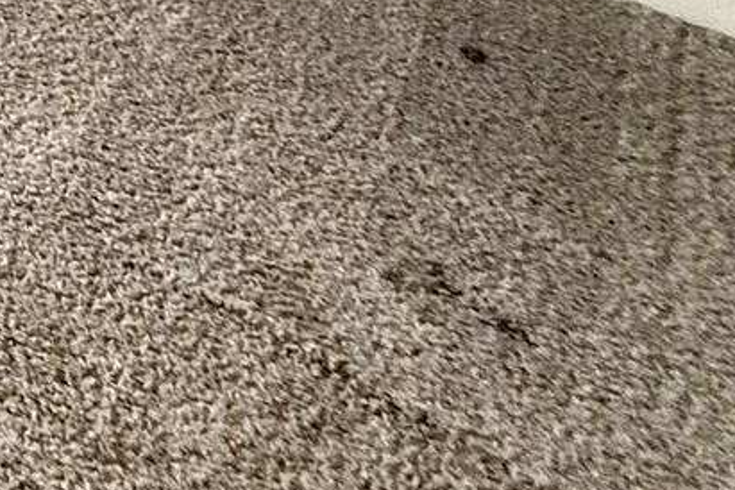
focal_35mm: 68
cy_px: -658
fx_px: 1388
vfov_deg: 14.2
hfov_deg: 18.9
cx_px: -724
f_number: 2.2
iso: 400
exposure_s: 1/60
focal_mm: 2.22
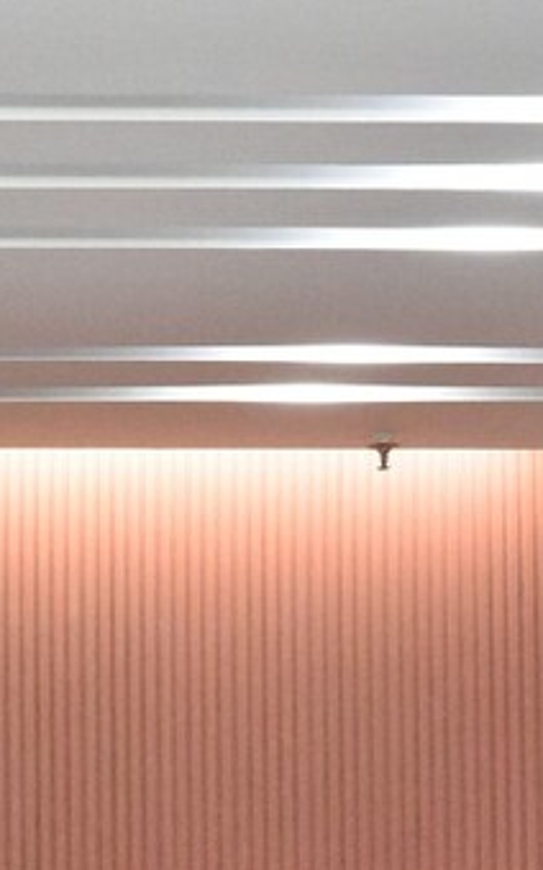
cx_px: -397
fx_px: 5289
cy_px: 922
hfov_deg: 5.8
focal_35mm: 223
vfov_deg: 9.3
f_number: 11
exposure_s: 1/60
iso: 12800
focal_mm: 62
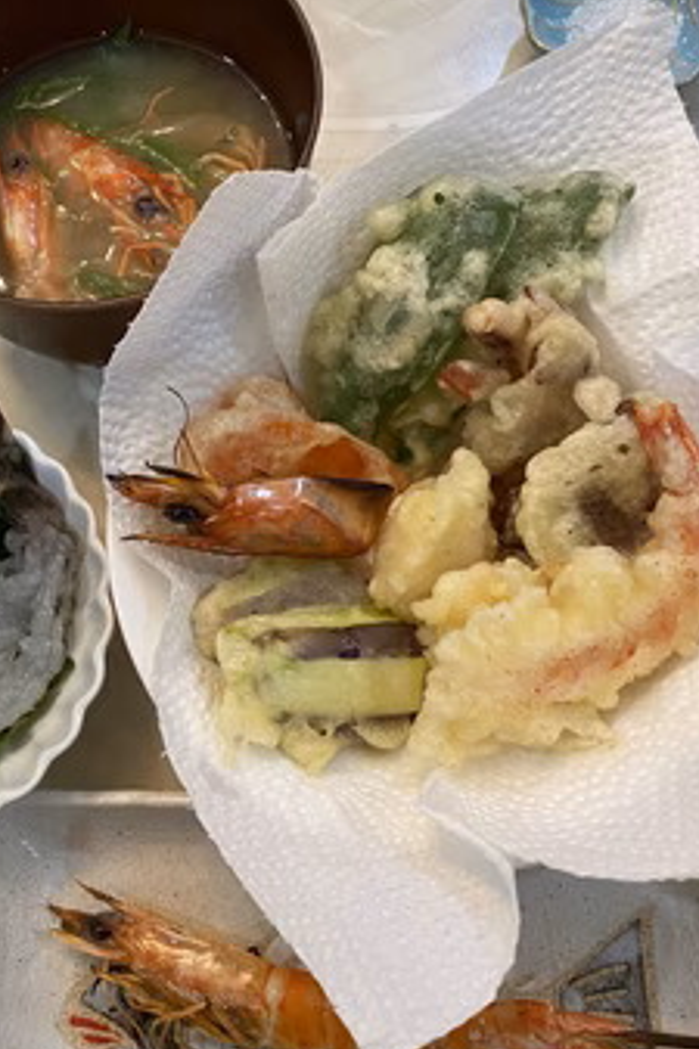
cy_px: 546
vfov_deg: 58.7
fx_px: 933
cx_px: 255
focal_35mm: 32
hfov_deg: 40.7
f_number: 1.8
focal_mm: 4.25
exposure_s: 1/50
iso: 100
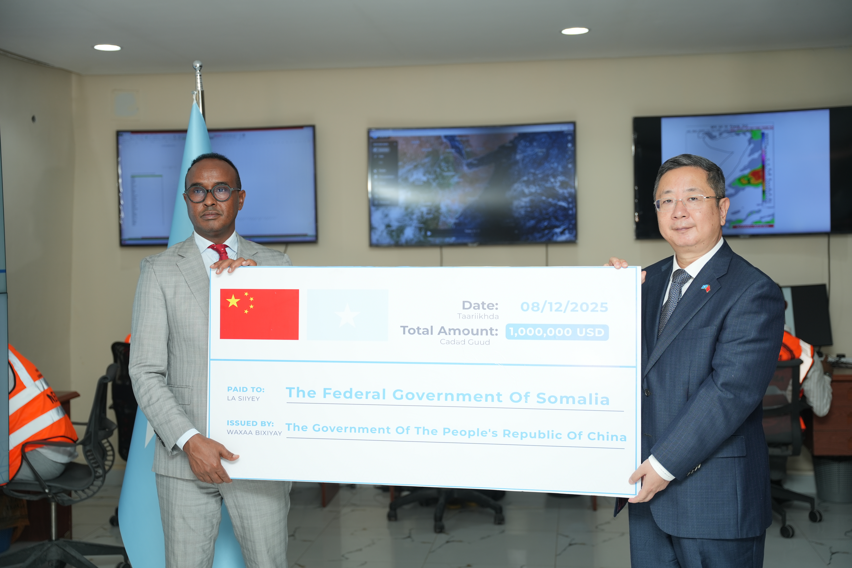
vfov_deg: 28.1
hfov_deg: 41.1
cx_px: 426
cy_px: 284
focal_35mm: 48
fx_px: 1136
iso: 200
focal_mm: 48
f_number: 2.8
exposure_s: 1/200
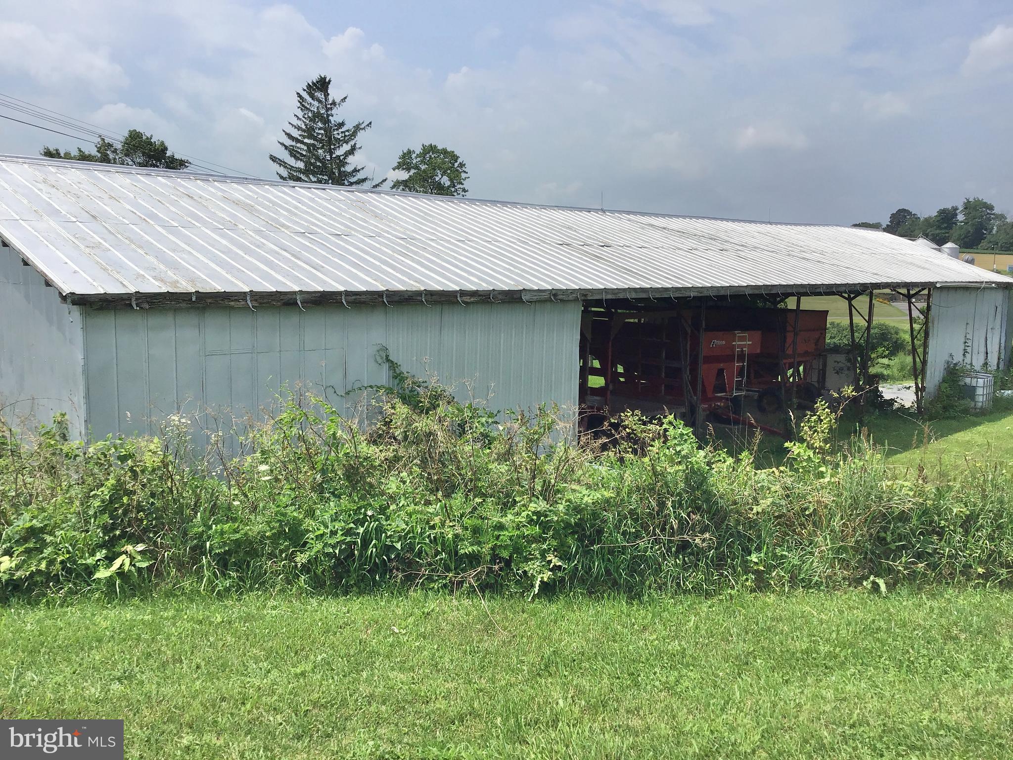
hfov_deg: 58.4
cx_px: 506
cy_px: 380
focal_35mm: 31
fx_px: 907
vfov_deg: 45.4
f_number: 2.4
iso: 25
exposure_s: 1/2146
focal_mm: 3.3
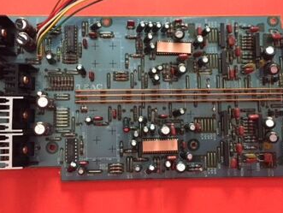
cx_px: 144
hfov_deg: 44.7
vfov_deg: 34.4
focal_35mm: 42
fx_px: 344
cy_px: 104
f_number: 2.2
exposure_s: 1/17
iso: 400
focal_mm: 4.15
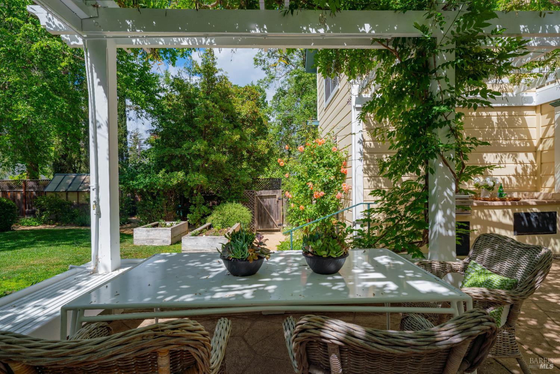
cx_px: 280
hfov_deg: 84.0
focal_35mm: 20
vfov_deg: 61.9
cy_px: 187
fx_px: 311
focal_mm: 20
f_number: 9
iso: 125
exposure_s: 1/160
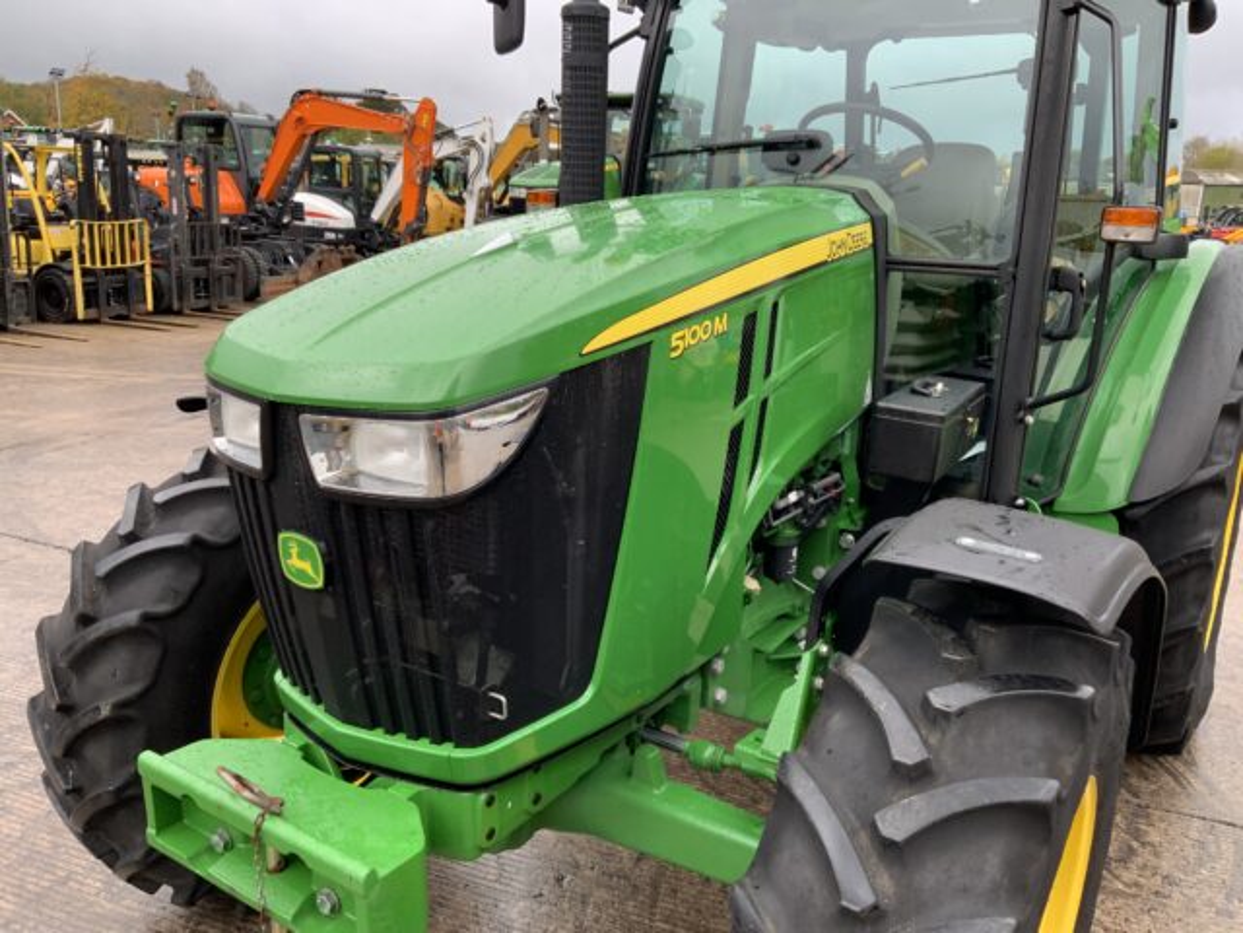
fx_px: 1041
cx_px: 622
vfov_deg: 48.2
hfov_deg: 61.7
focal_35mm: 29
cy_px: 466
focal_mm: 3
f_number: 1.8
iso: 20
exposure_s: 1/122
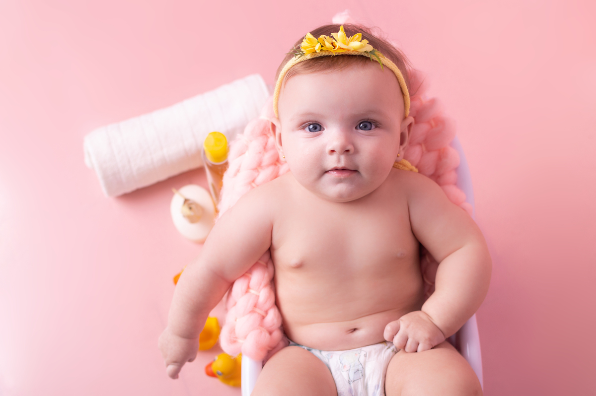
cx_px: 298
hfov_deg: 37.9
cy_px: 198
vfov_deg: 25.7
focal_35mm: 52
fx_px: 868
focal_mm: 35
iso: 100
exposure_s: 1/160
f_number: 3.5
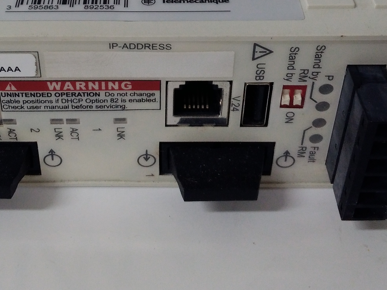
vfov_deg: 24.5
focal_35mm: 57
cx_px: 140
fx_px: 637
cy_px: 2
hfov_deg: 33.6
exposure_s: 1/33
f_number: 2
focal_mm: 3.79
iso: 269
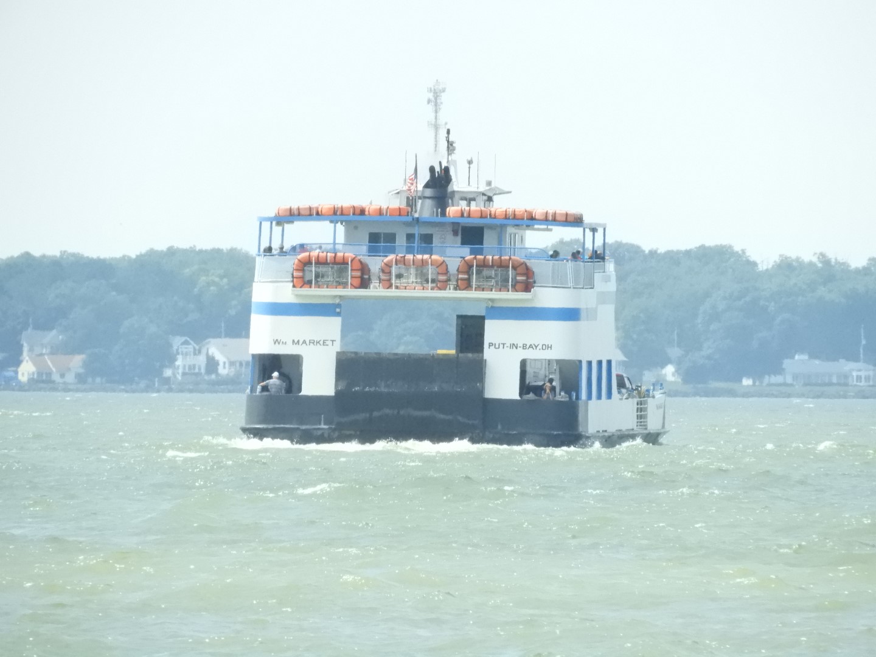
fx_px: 25306
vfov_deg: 1.5
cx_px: 438
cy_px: 328
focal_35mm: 1000
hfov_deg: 2.0
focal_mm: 179.2
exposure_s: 1/2500
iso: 1600
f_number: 8
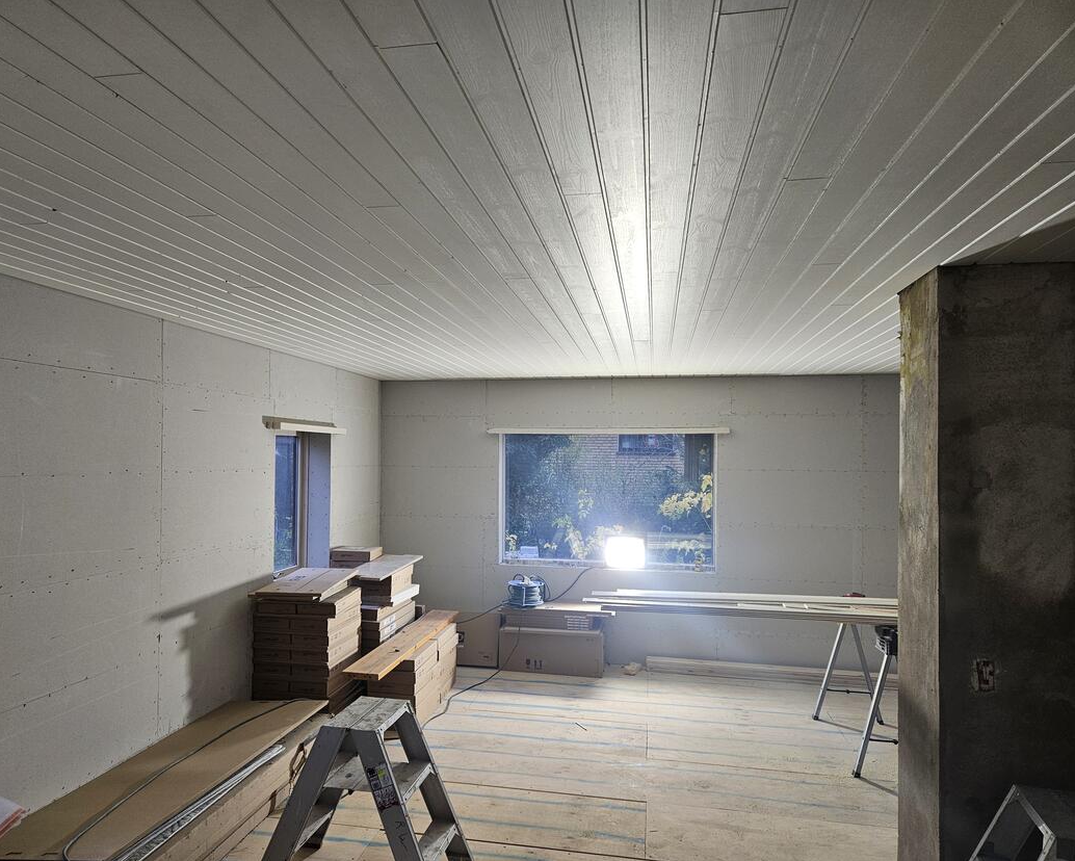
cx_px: 495
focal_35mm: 25
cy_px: 447
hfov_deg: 68.0
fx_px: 796
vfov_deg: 56.8
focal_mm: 5.4
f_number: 1.8
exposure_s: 1/100
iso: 64
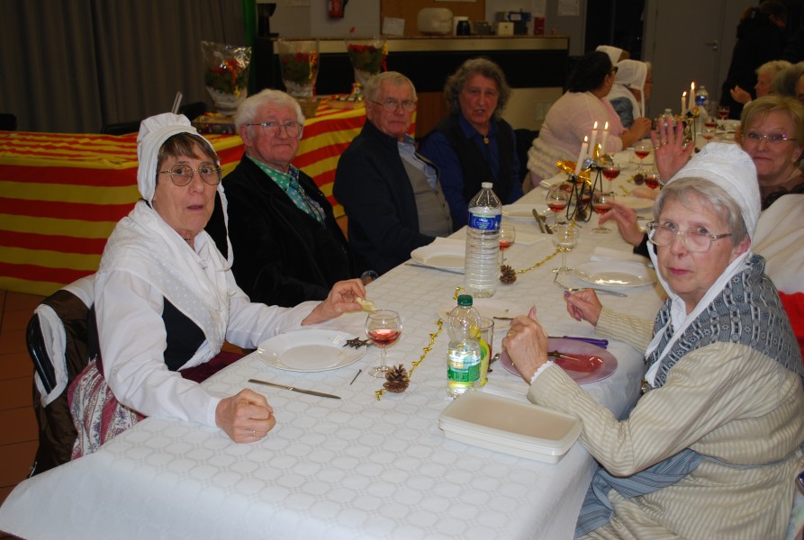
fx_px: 806
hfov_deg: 53.0
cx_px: 402
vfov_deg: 37.1
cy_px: 270
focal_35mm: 36
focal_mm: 24
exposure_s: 1/60
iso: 200
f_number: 4.2
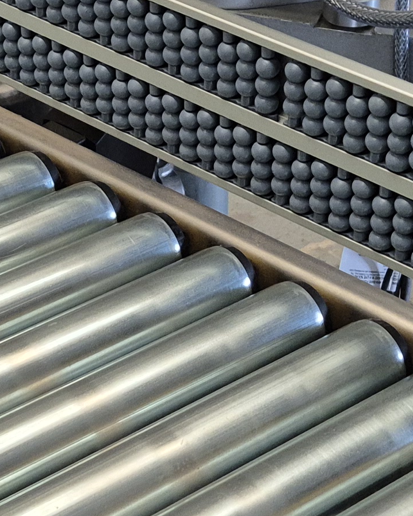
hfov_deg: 15.4
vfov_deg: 19.2
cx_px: 155
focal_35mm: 100
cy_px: 297
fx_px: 1528
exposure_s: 1/100
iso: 800
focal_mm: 5.4
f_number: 1.8
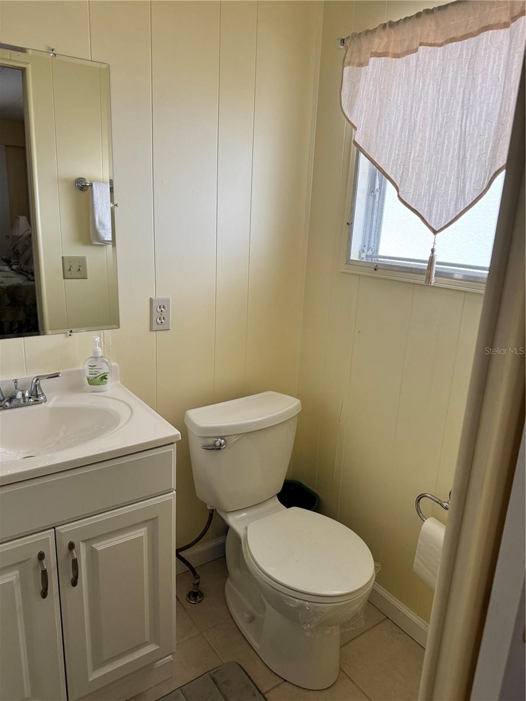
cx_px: 263
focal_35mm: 24
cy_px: 350
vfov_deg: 71.6
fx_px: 486
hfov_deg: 56.8
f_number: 1.78
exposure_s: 1/117
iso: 200
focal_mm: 6.76
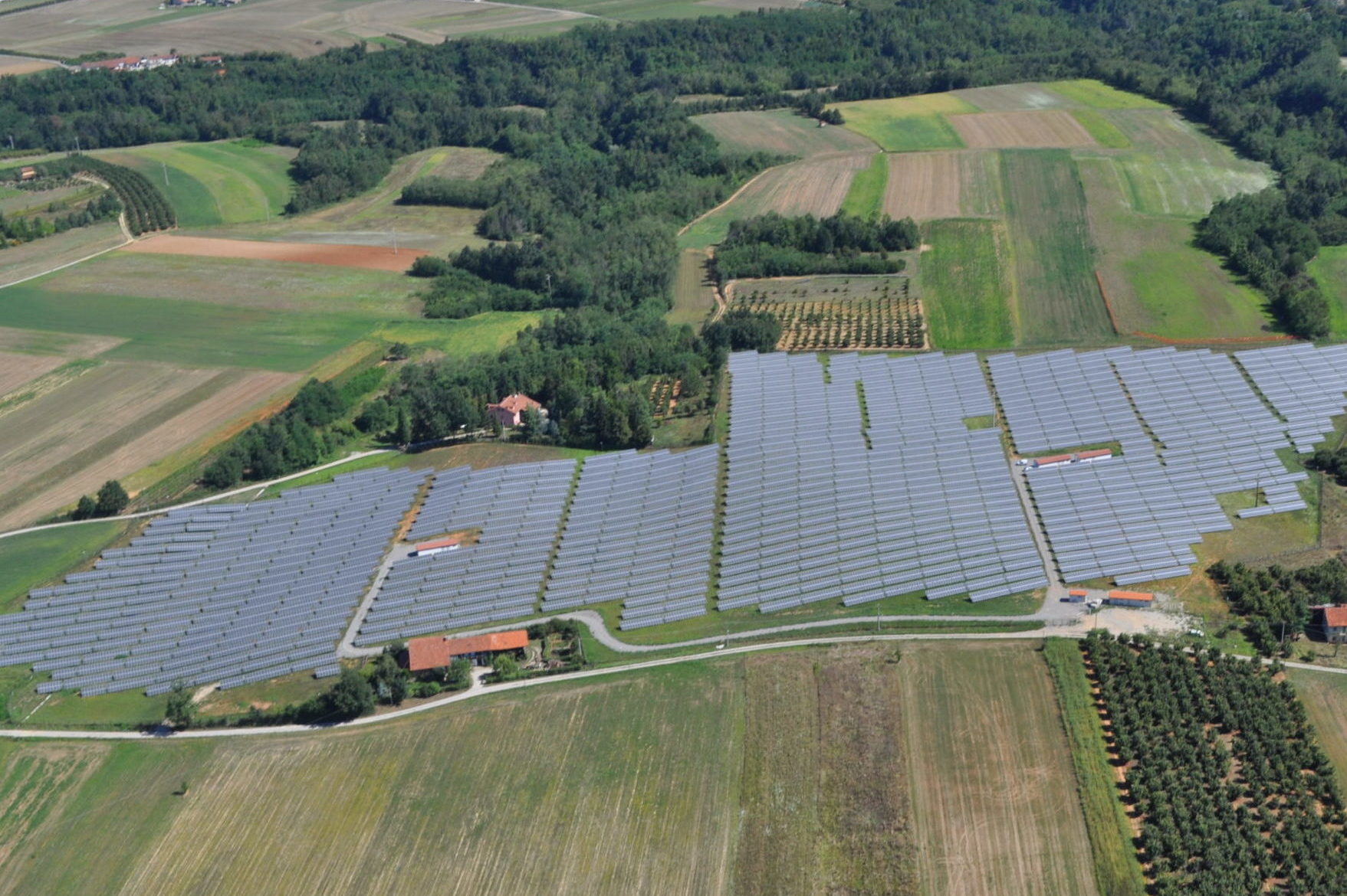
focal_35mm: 33
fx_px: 1234
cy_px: 448
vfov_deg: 39.9
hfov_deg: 57.2
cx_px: 674
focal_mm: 22
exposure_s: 1/320
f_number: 9
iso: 200
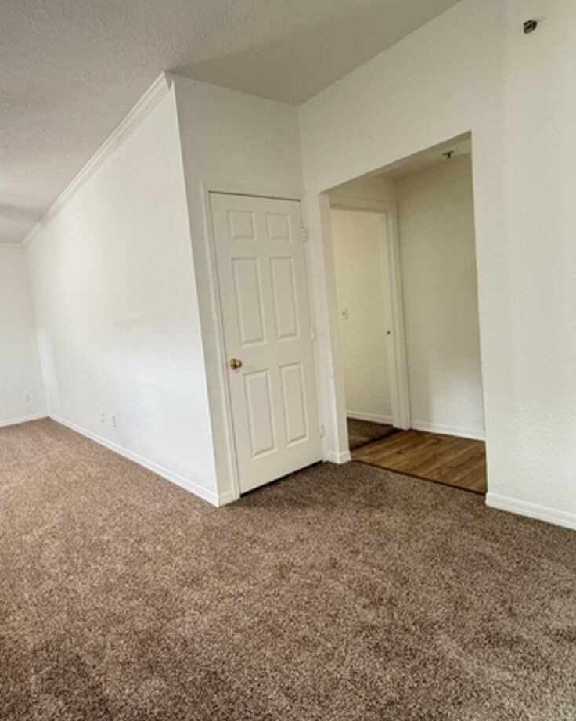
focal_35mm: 19
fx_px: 405
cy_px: 362
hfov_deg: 68.4
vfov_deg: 83.3
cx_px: 182
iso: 500
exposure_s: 1/60
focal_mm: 2.22
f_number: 2.2
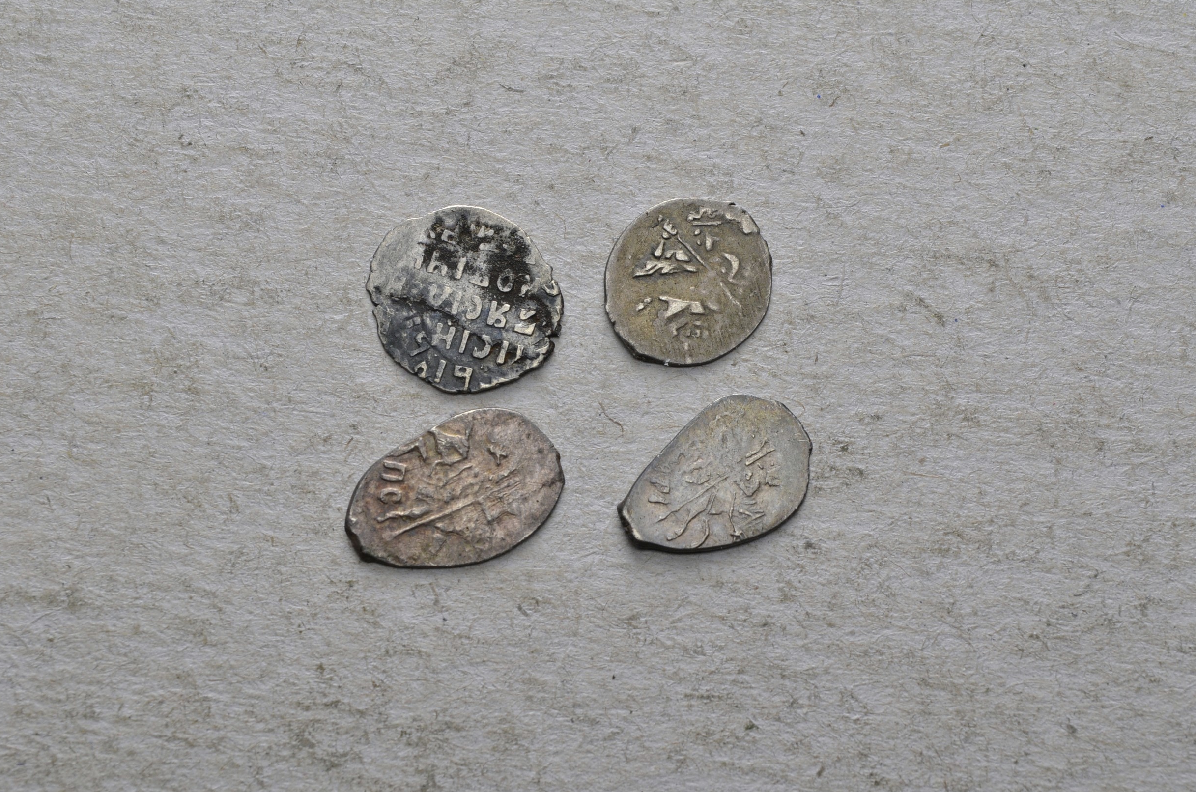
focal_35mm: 84
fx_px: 2768
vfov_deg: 16.3
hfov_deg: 24.4
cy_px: 400
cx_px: 601
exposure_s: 1/250
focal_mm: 55
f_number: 14
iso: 400
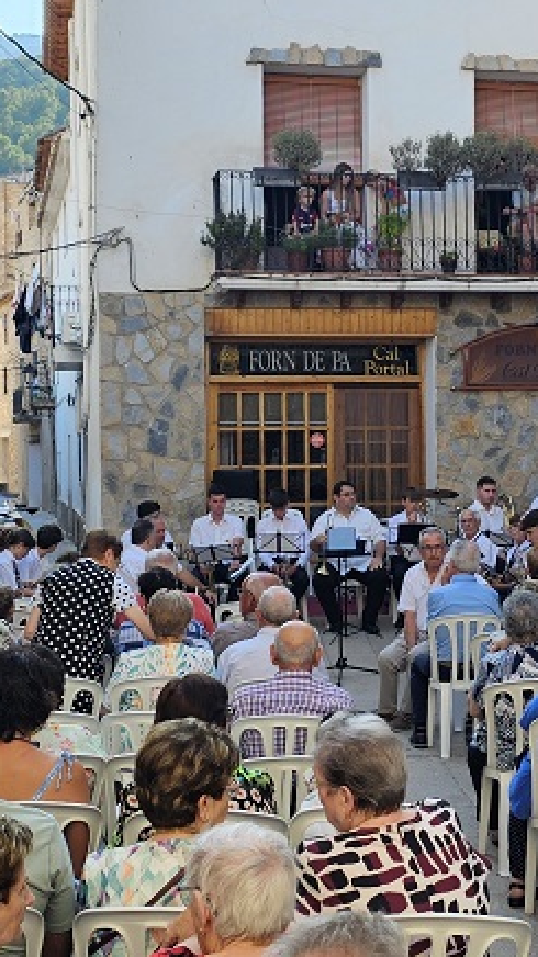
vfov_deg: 30.6
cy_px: 474
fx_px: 1751
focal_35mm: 69
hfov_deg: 17.4
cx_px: 384
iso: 10
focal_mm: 6.3
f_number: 1.7
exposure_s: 1/133
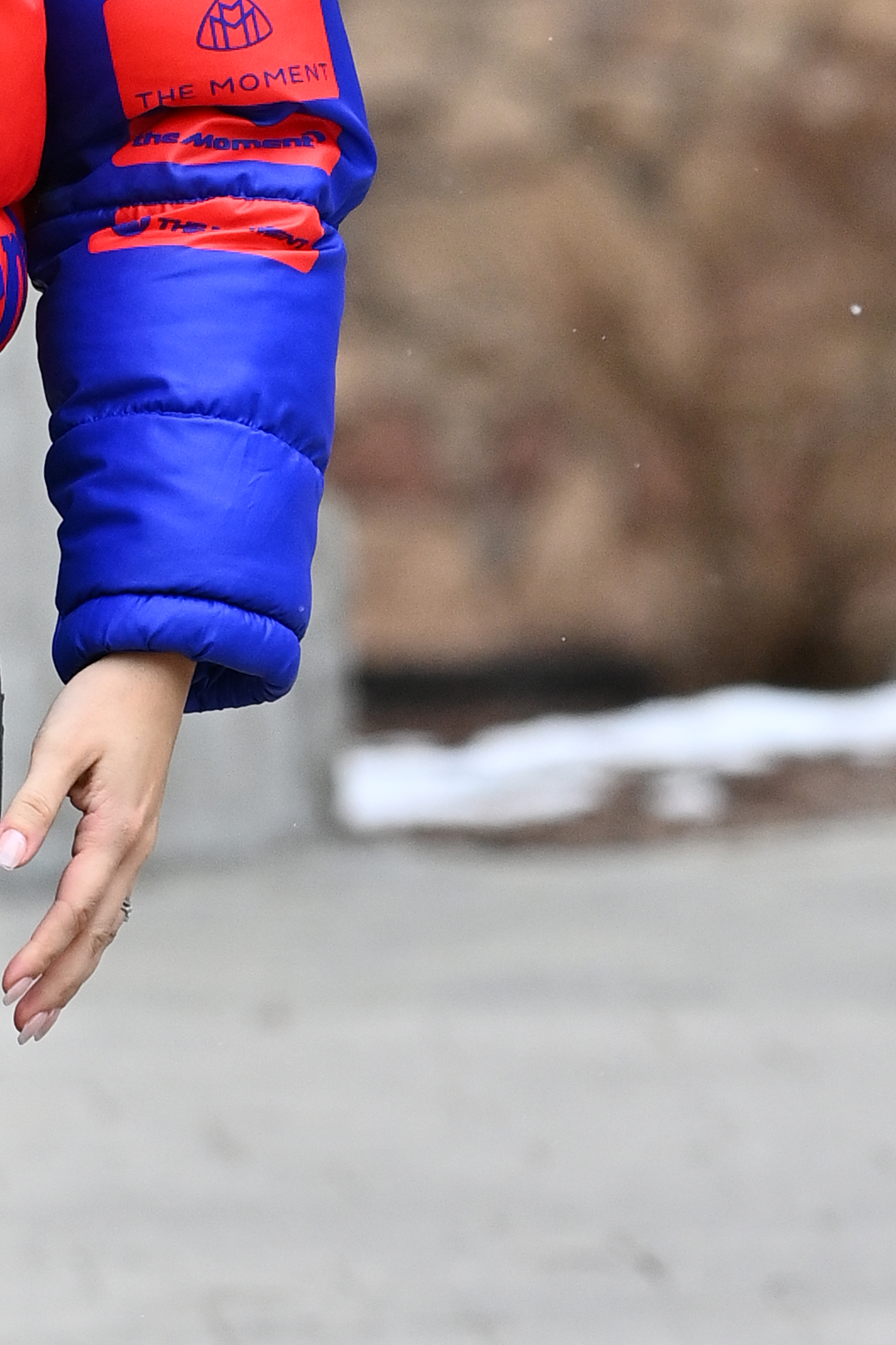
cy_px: 556
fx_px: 30879
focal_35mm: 827
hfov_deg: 1.7
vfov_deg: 2.5
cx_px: -386
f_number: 6.3
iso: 1250
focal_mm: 240
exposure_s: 1/1250
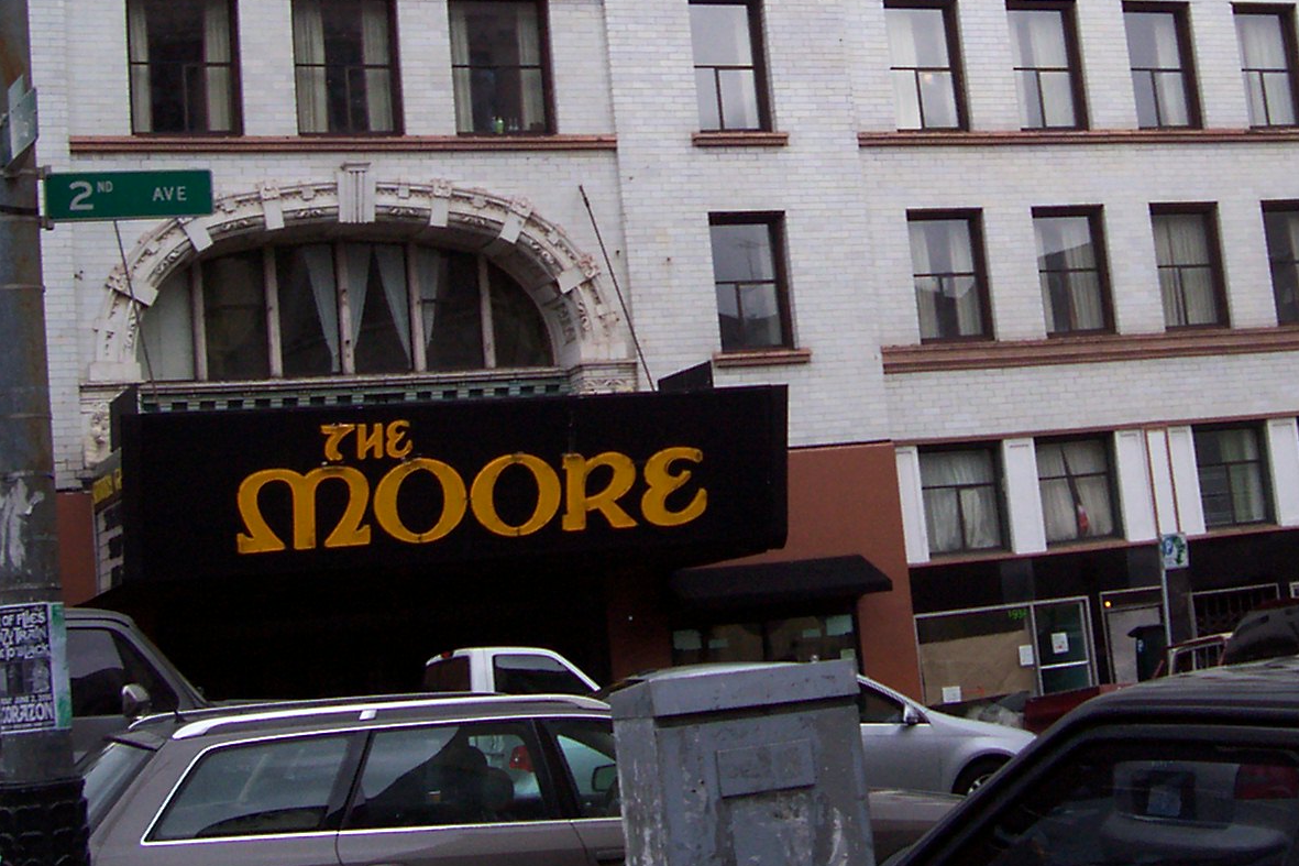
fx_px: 2489
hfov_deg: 28.9
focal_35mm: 69
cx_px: 932
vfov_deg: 19.2
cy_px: 28
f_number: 2.7
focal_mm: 5.6
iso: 80
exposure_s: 1/613
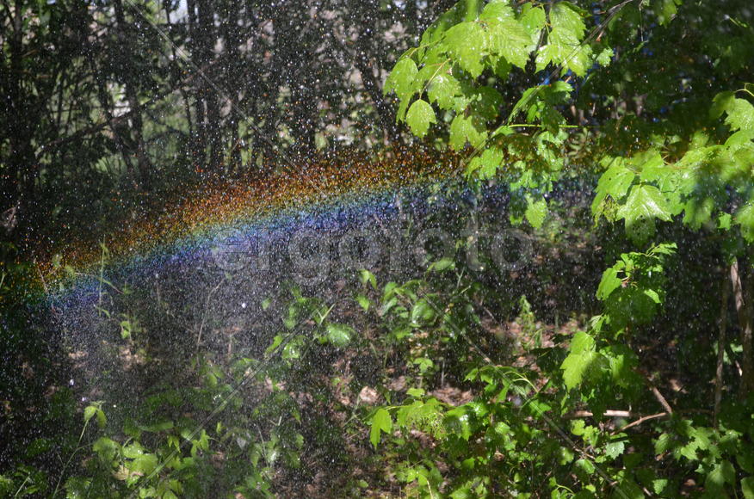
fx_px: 1567
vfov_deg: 18.1
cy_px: 250
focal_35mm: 75
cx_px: 377
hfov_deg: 27.0
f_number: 5.6
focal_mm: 50
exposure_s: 1/1000
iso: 640
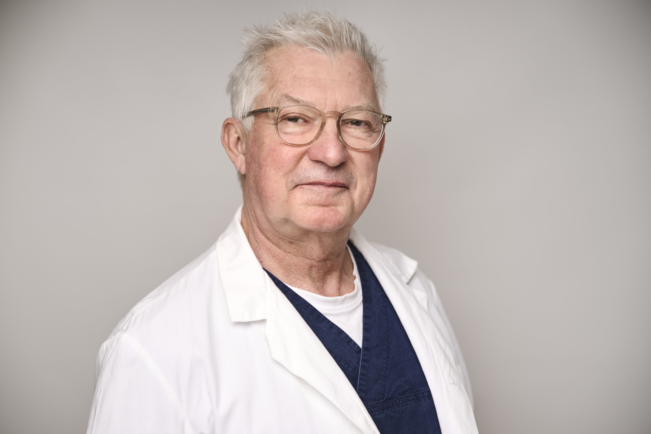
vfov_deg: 19.5
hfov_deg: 28.8
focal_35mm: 70
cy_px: 217
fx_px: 1266
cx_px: 326
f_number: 2.8
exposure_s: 1/160
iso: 32
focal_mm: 70
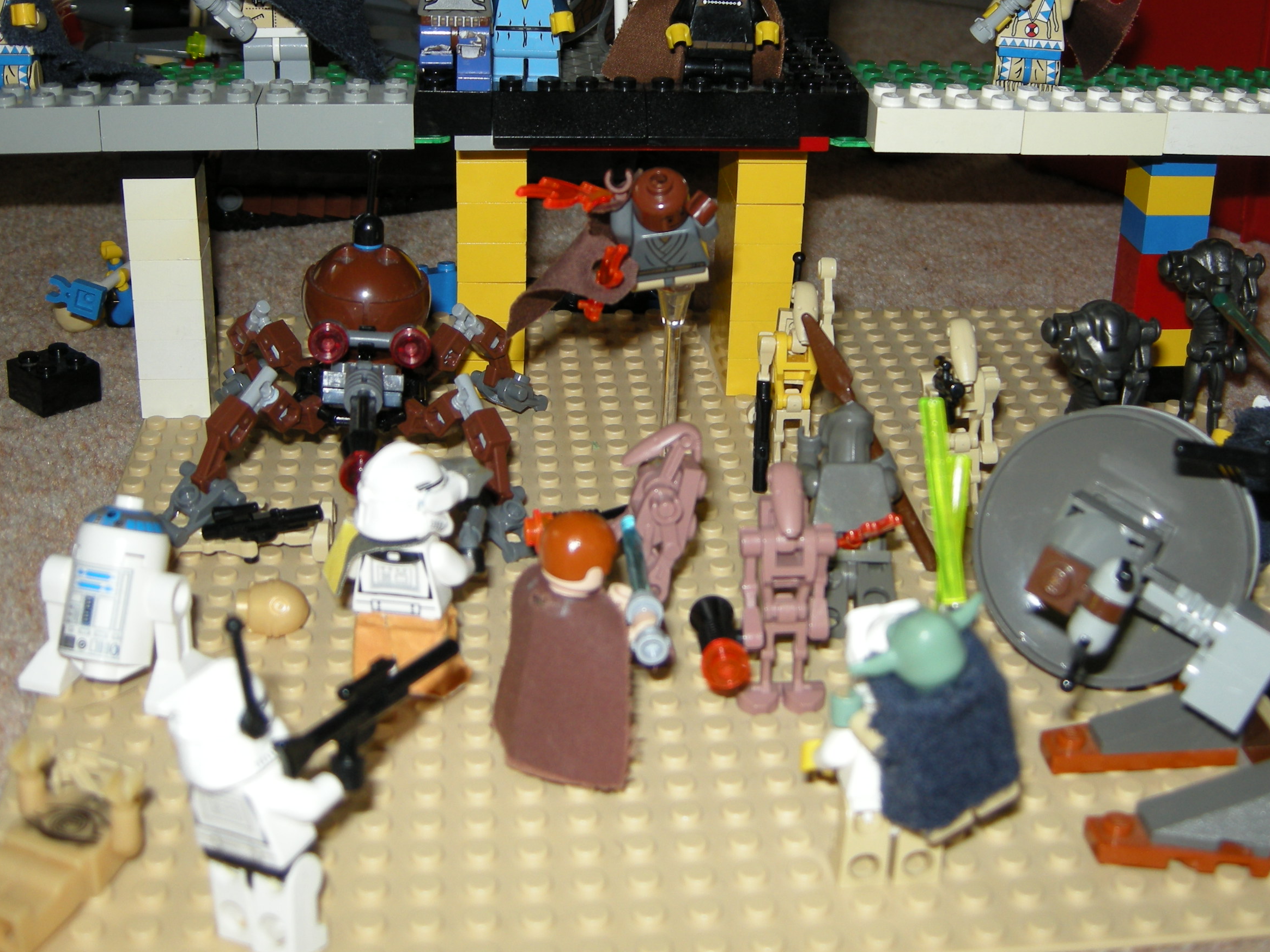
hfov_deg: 38.9
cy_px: 292
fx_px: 1798
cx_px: 687
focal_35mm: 49
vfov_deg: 29.4
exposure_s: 1/60
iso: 64
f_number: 2.7
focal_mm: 7.5
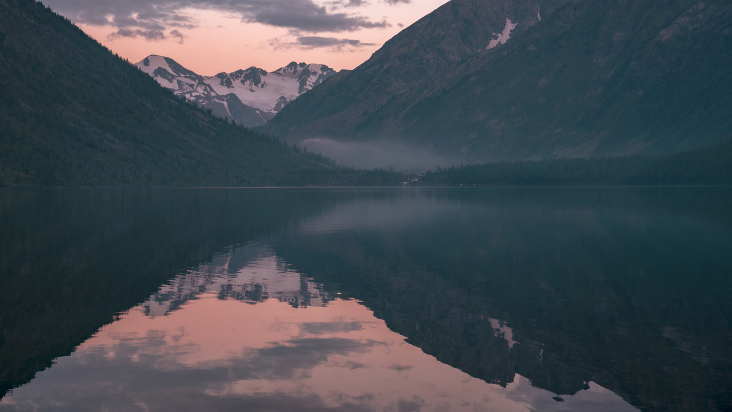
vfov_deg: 17.5
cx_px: 366
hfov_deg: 30.6
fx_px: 1340
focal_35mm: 69
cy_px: 167
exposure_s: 1/30
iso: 320
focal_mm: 65
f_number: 5.6
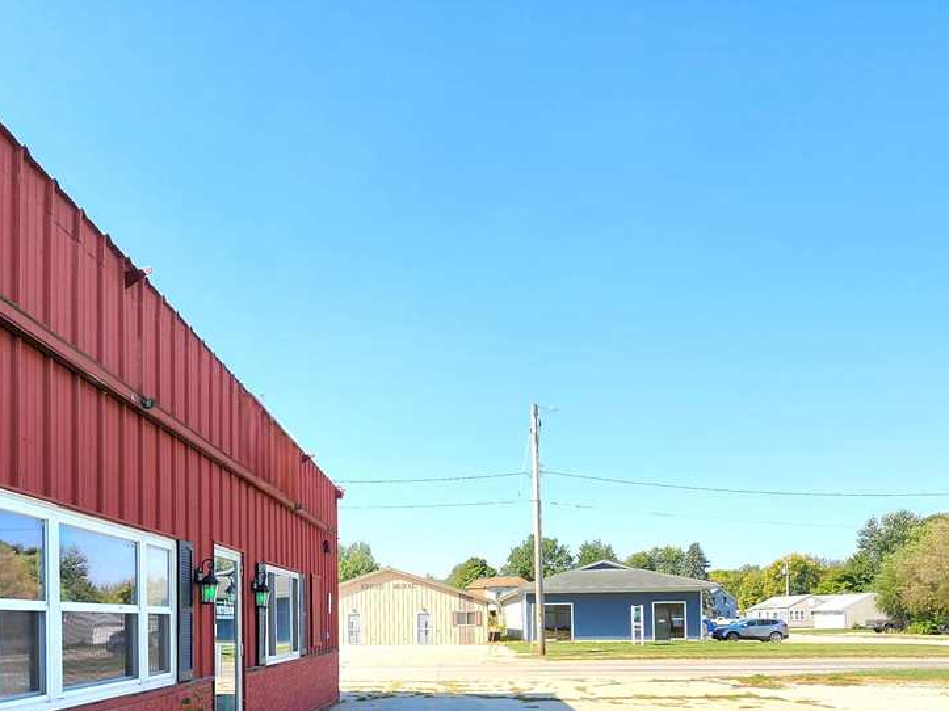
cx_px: 371
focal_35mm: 23
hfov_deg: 73.0
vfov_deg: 53.5
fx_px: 630
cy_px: 603
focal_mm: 2.2
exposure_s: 1/909
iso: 50
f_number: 2.2
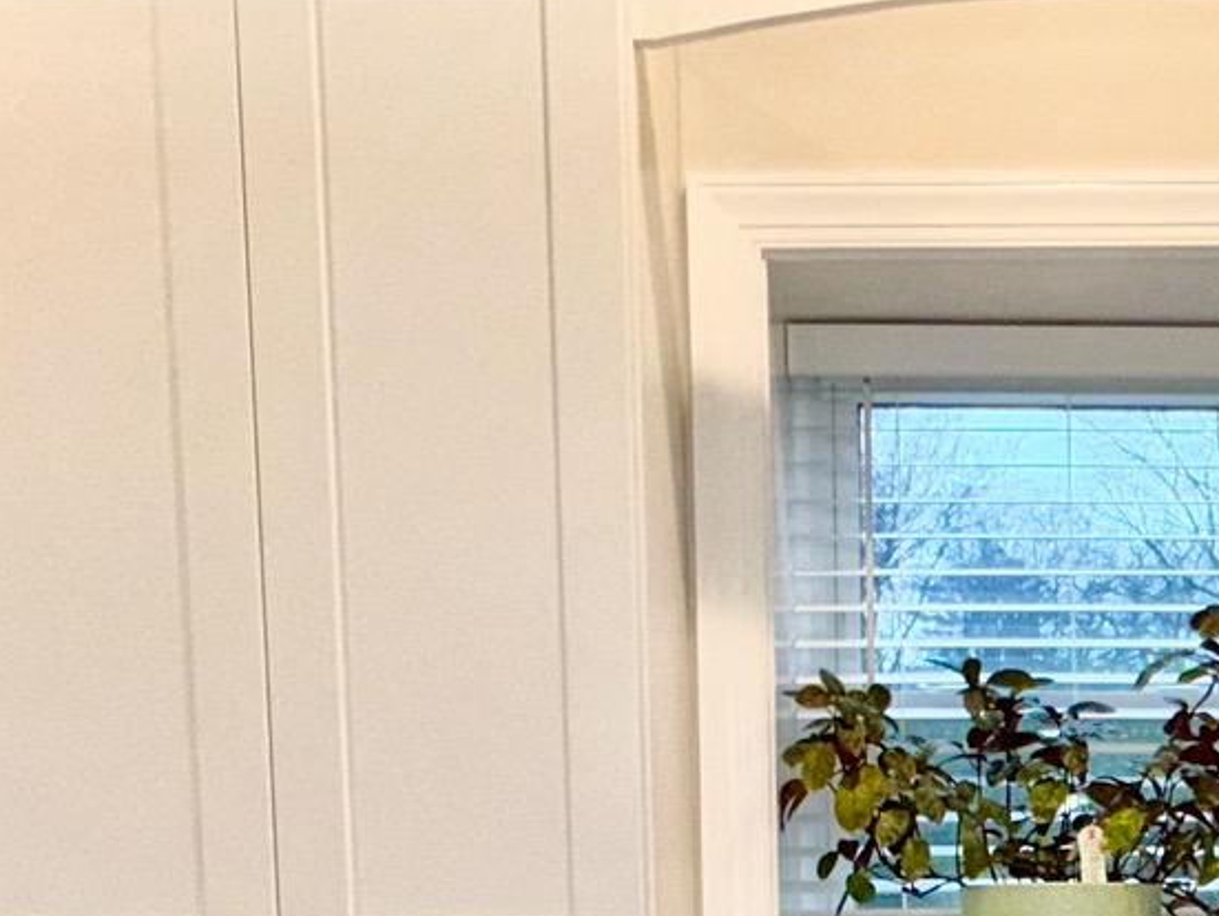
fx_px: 1832
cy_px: 1108
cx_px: 1022
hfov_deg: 35.3
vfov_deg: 25.2
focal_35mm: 52
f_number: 2.2
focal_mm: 2.22
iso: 80
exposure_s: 1/69
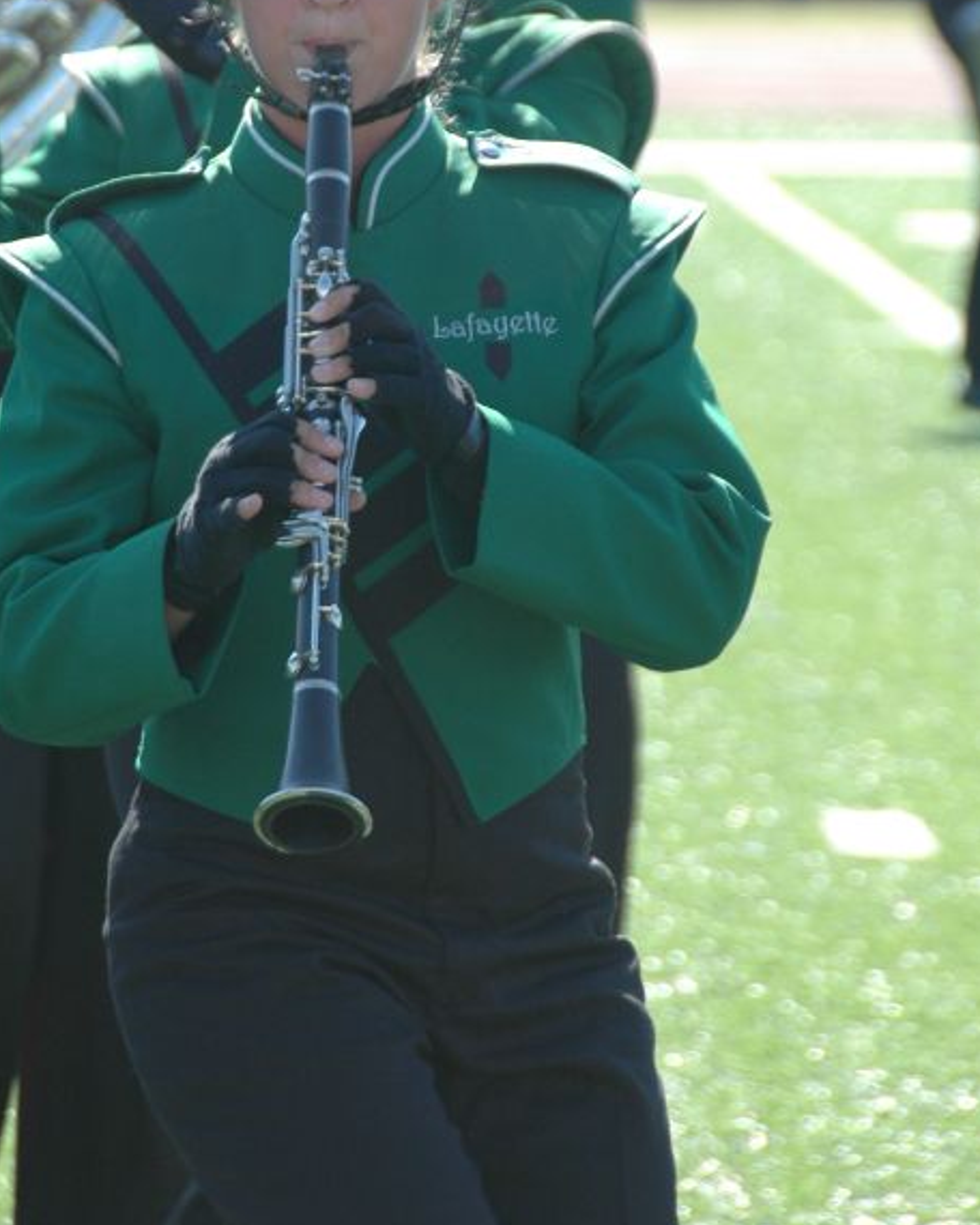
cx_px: 400
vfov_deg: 3.8
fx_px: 18309
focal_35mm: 505
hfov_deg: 3.1
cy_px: 380
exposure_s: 1/250
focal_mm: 200
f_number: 5.6
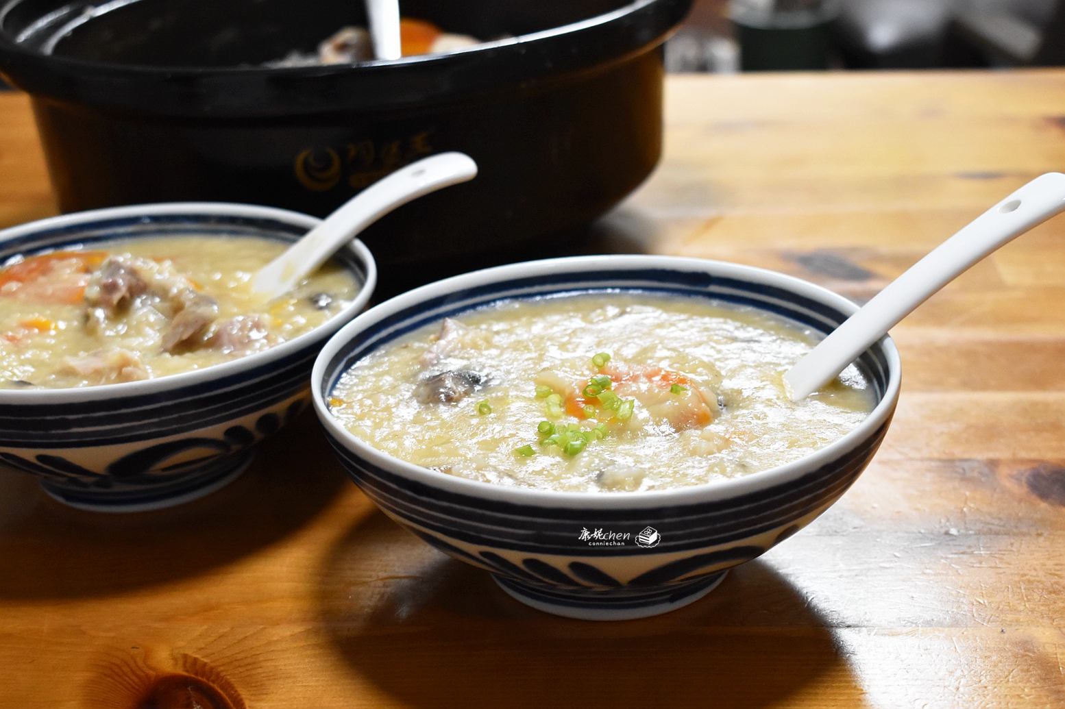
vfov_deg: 28.1
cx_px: 532
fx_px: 1419
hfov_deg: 41.1
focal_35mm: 48
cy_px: 354
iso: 1800
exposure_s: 1/50
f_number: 5
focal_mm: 32
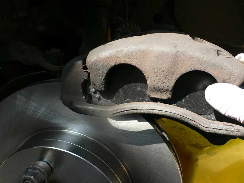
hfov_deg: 54.0
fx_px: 240
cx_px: 122
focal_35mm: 34
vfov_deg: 41.8
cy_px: 92
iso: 80
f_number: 3.2
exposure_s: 1/125
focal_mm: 6.3
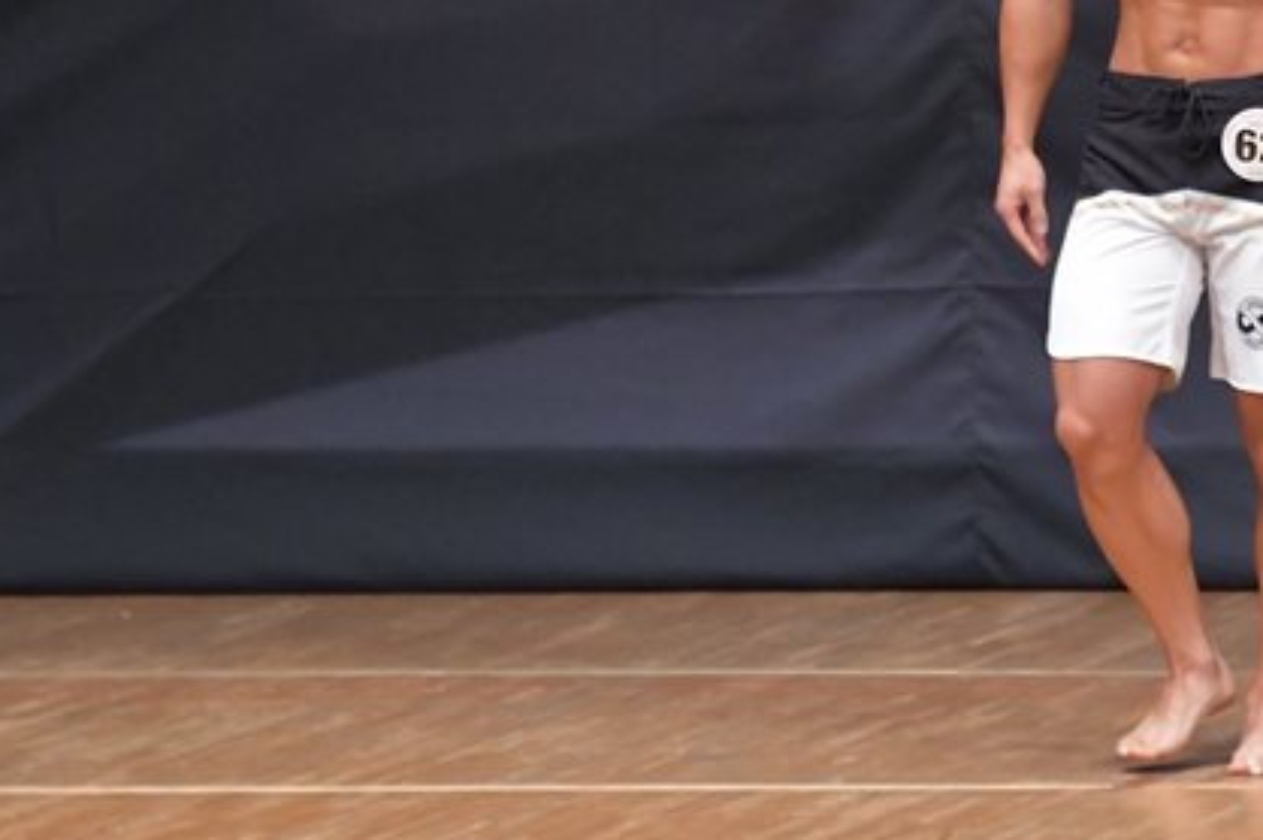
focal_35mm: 529
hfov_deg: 3.9
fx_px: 18544
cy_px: 142
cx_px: 1138
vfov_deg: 2.6
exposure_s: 1/400
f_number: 5.6
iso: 6400
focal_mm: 190
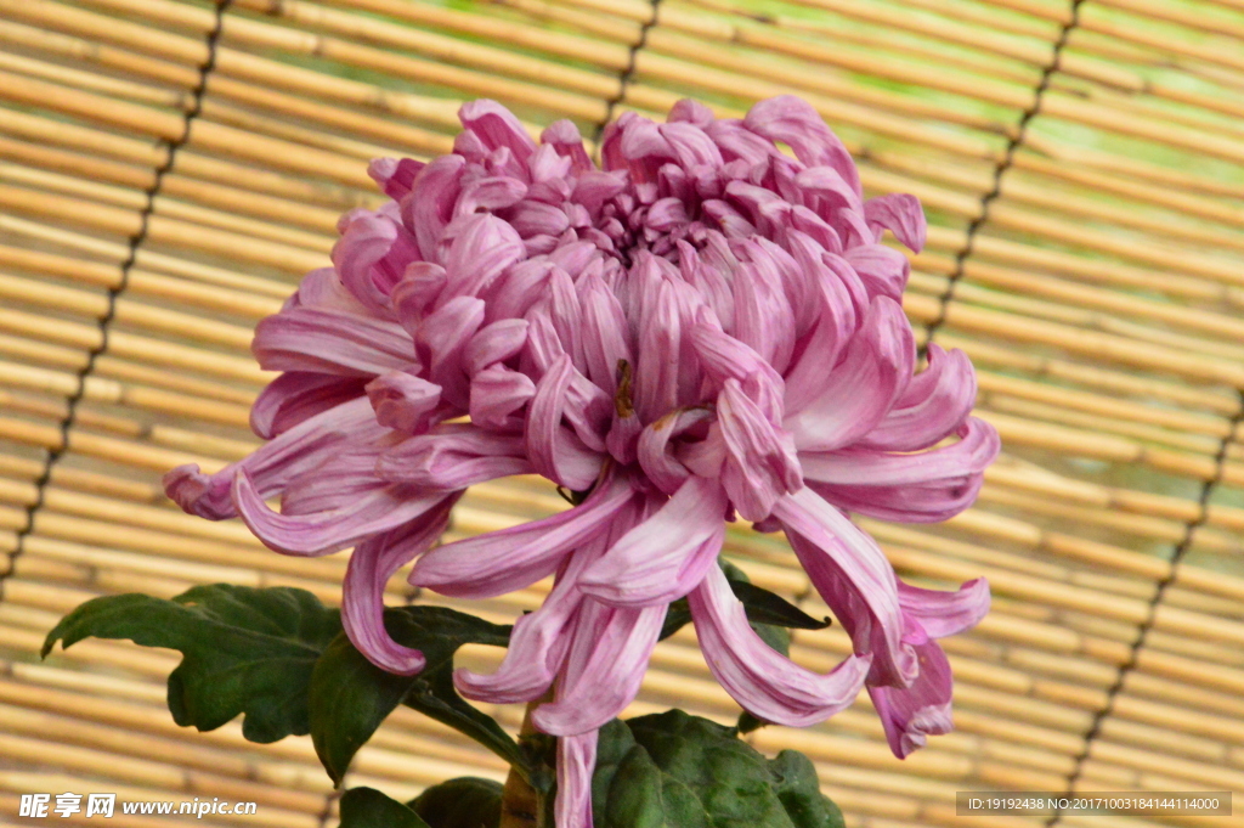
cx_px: 622
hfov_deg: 9.8
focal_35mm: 210
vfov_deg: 6.5
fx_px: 7251
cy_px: 414
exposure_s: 1/40
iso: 6400
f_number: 18
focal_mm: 140
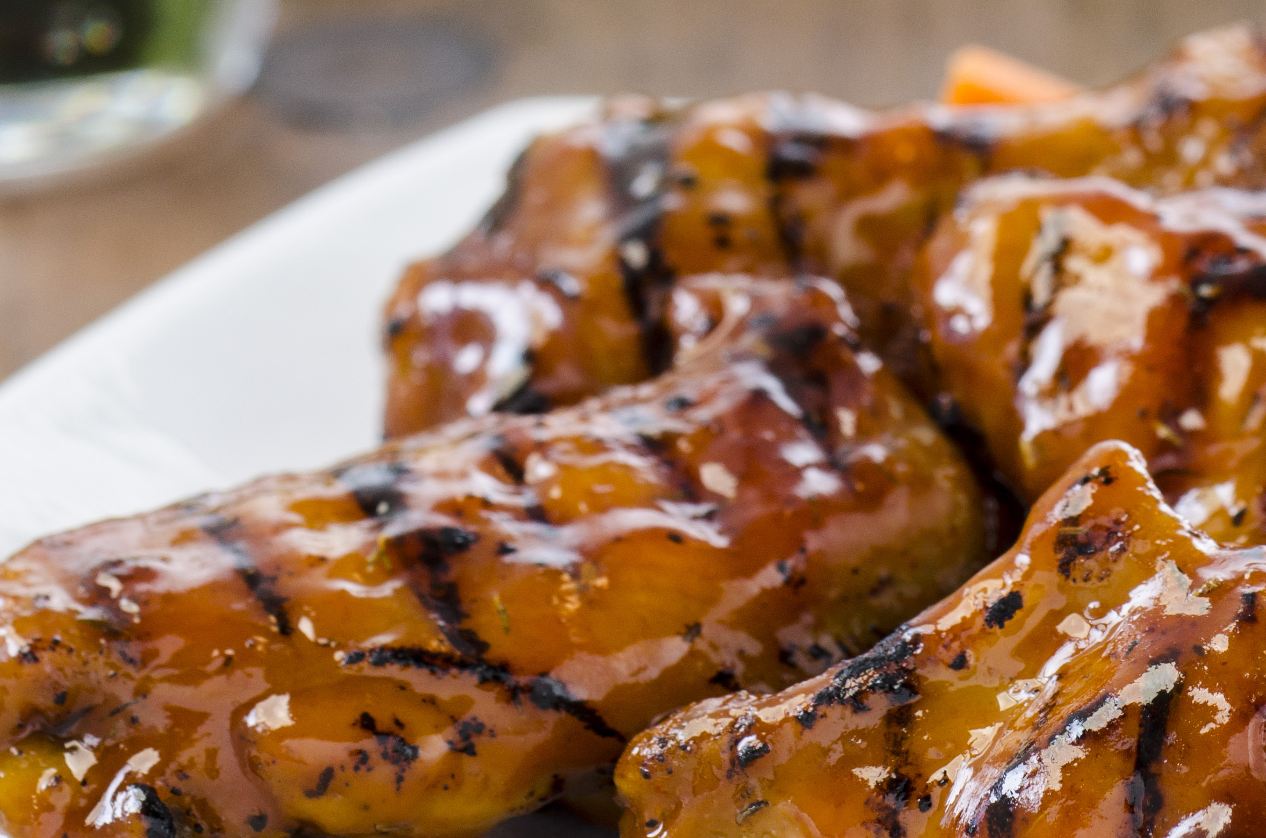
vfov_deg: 4.7
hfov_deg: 7.2
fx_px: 10110
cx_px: 907
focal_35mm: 288
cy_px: 395
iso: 160
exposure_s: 1/80
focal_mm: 85
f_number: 9
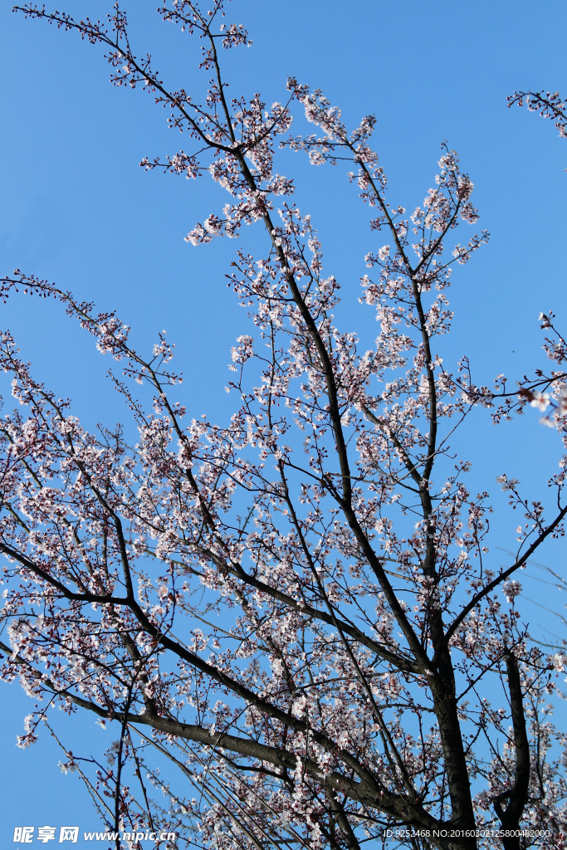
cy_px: 425
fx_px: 708
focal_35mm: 30
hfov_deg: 43.6
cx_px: 284
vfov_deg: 61.9
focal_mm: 20
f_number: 3.5
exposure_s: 1/2500
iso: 200
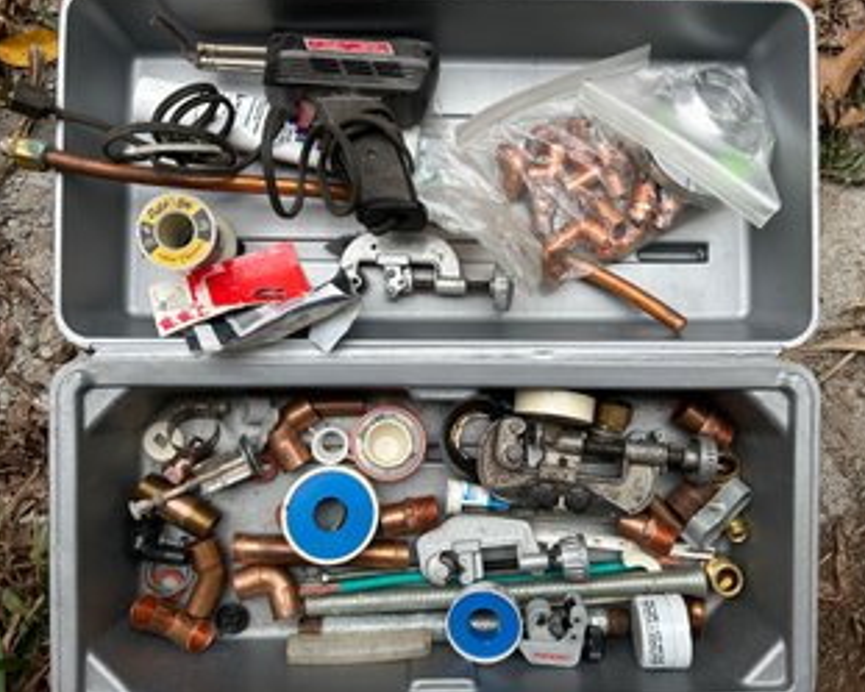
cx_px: 452
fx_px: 717
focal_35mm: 28
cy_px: 343
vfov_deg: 51.6
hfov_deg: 62.2
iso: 50
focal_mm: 5.7
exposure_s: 1/924
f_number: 1.5
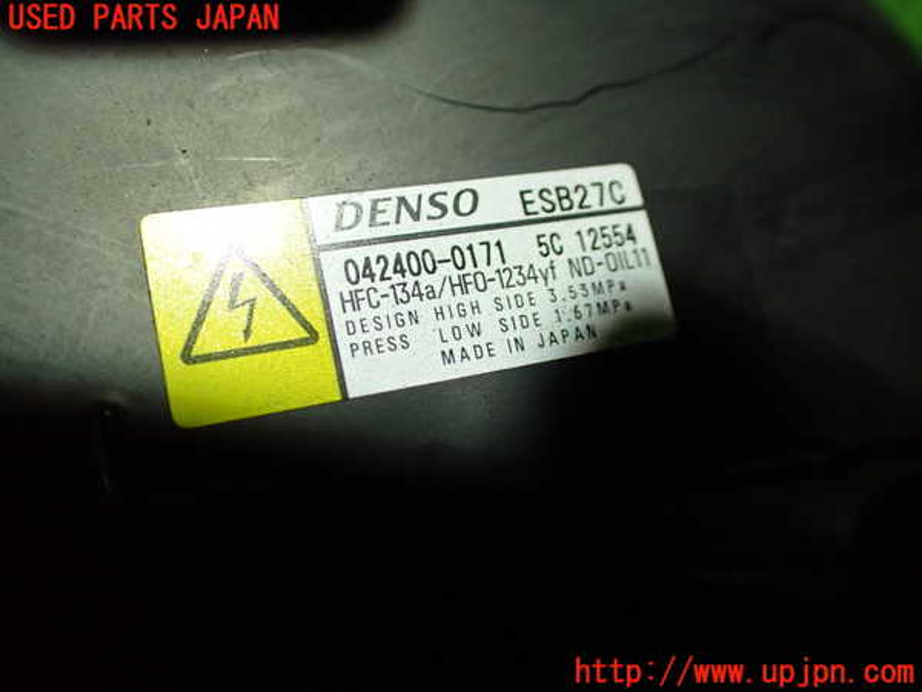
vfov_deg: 46.8
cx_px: 461
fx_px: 799
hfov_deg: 60.0
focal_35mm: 30
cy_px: 346
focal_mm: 5.4
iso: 500
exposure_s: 1/125
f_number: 2.3
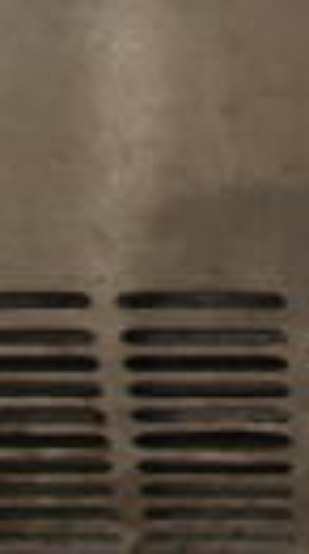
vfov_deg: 9.9
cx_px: 394
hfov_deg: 6.0
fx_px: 2905
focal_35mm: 198
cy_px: -679
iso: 560
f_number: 3.5
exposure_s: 1/30
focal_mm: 18
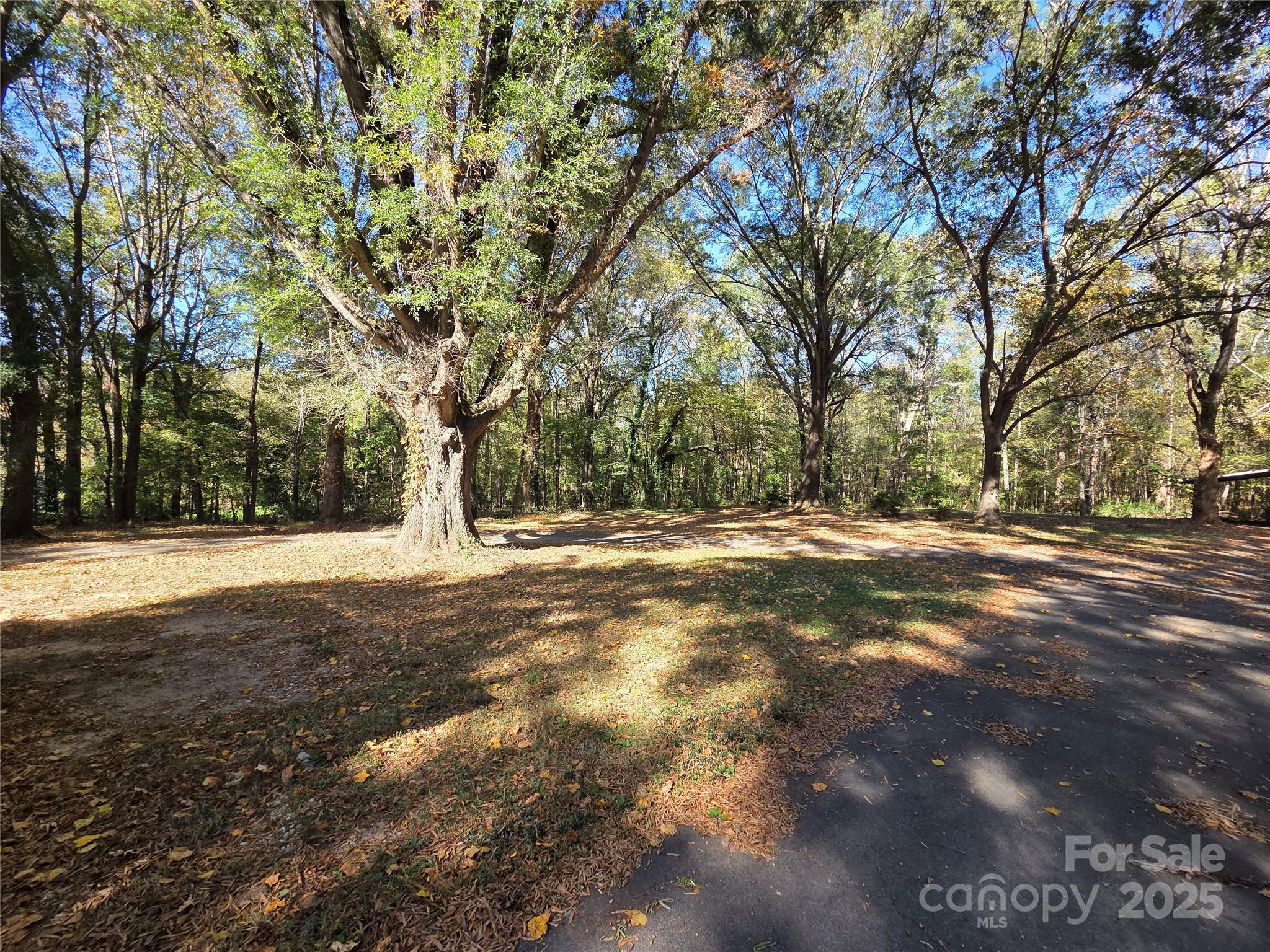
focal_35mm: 13
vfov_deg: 89.9
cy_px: 476
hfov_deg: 106.2
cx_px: 635
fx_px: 477
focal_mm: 2.2
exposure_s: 1/305
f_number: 2.2
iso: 50
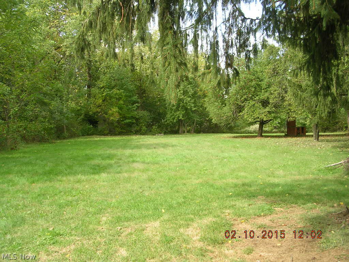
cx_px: 174
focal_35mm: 38
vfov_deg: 37.7
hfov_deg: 49.0
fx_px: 383
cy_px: 131
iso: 50
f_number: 2.8
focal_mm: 5.8
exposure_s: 1/183
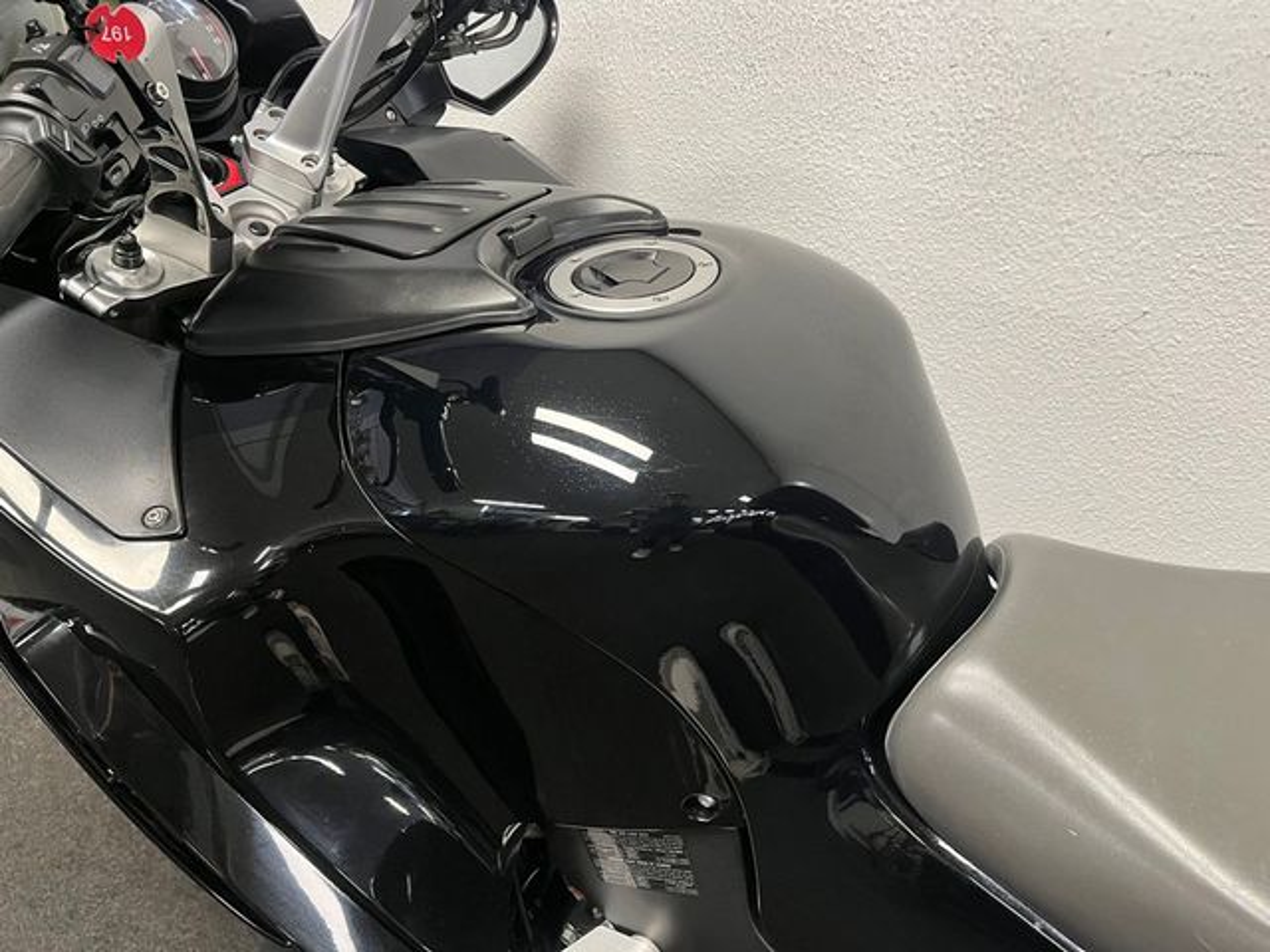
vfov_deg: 53.1
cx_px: 635
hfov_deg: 67.3
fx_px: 954
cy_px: 476
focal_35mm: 26
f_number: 1.6
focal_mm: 5.1
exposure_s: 1/50
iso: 160
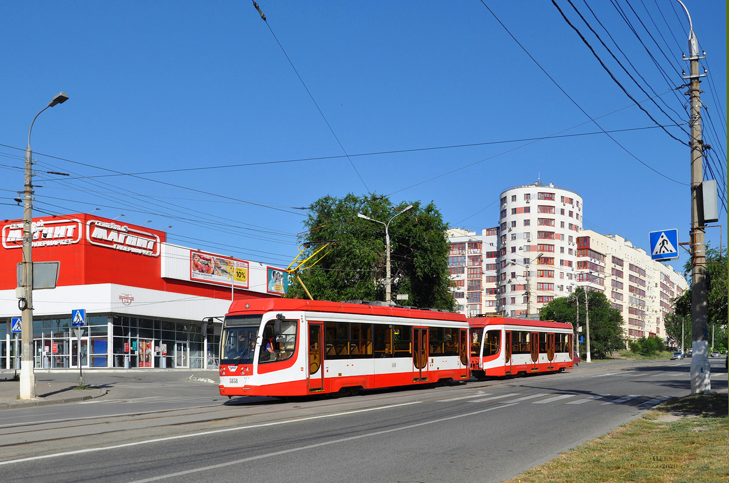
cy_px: 242
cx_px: 364
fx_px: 728
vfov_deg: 36.7
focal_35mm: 36
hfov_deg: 53.2
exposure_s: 1/640
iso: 200
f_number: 9
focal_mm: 24
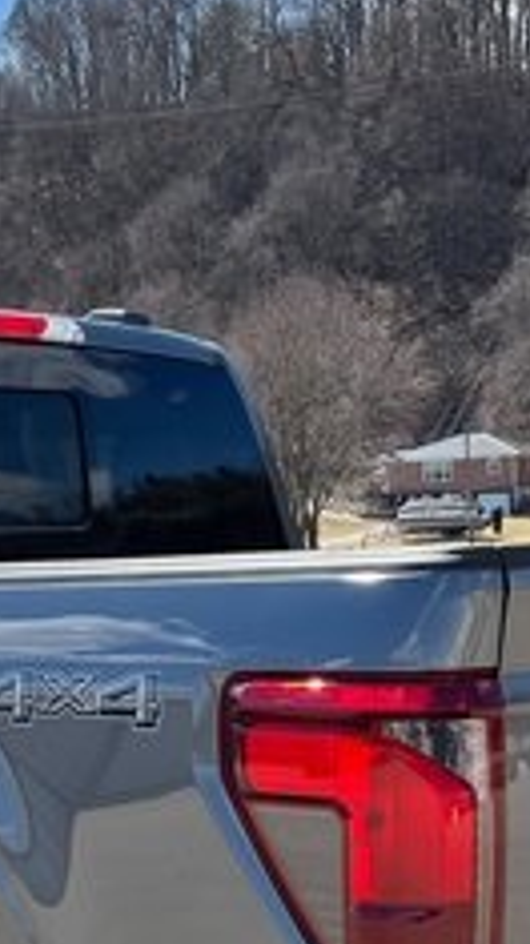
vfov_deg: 26.9
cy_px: 783
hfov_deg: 15.6
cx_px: 96
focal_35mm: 77
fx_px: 1926
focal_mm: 5.1
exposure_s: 1/1600
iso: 50
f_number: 1.6
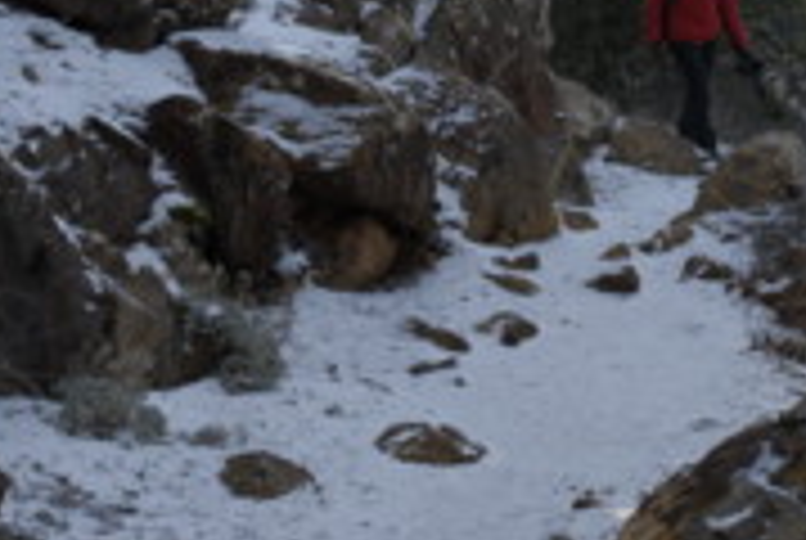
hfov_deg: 20.8
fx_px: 2178
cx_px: 585
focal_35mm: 97
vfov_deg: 13.9
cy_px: -4
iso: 100
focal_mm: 29
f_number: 5.6
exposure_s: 1/125
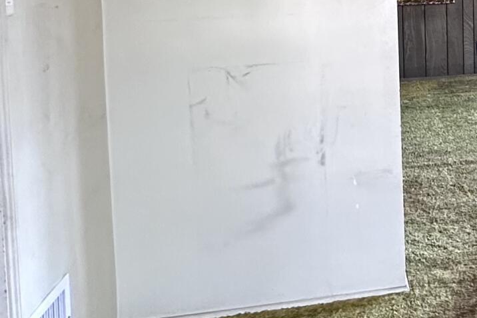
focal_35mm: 61
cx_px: 562
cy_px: -19
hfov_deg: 28.8
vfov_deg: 21.3
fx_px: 808
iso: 200
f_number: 2.2
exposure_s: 1/99
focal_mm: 2.22
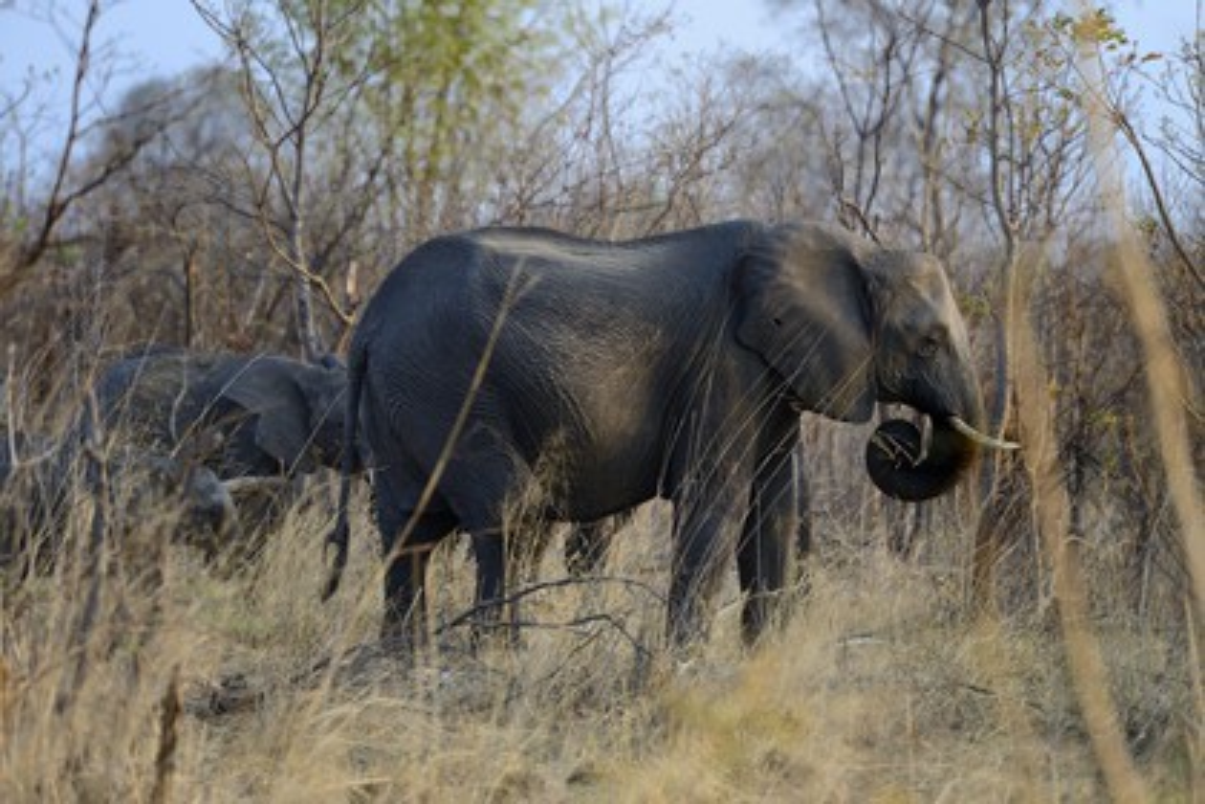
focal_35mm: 280
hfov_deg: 7.4
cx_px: 602
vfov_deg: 4.9
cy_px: 402
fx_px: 9371
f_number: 5
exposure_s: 1/500
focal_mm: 280
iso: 640
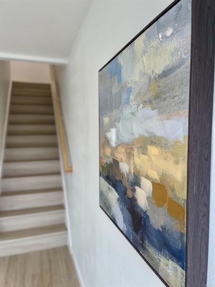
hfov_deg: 53.1
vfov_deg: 67.3
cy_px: 144
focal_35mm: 26
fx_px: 215
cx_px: 108
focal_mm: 5.1
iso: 80
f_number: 1.6
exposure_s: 1/120
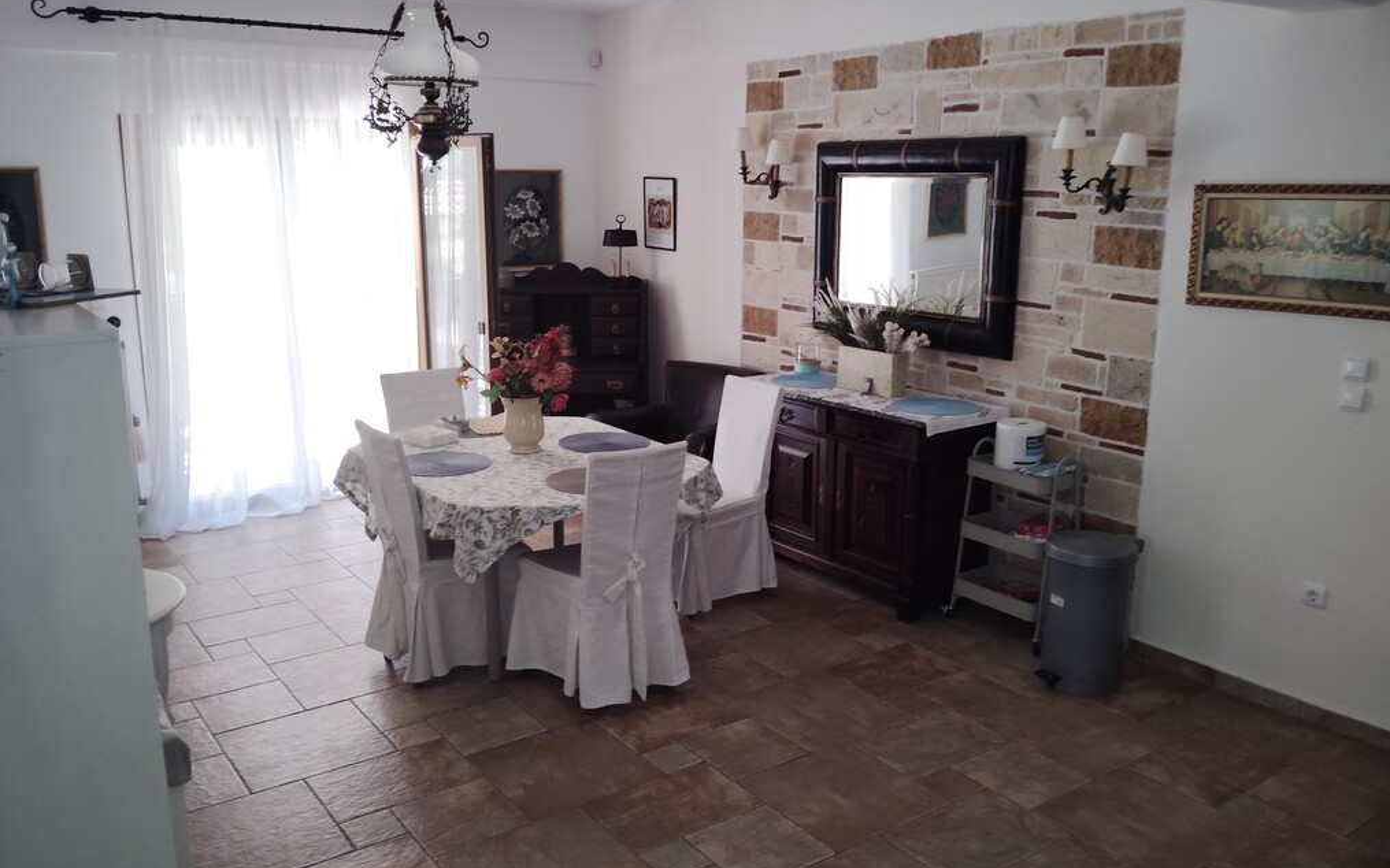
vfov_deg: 41.8
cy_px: 447
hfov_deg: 62.9
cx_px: 690
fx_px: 1136
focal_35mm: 30
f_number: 1.8
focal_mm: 4.22
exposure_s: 1/33.3
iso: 716
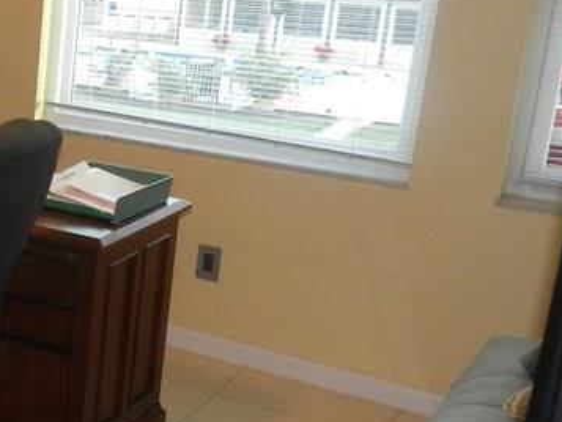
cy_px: 216
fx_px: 1072
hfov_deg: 25.9
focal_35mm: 66
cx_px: -129
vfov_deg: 22.3
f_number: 3.4
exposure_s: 1/30
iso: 200
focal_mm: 4
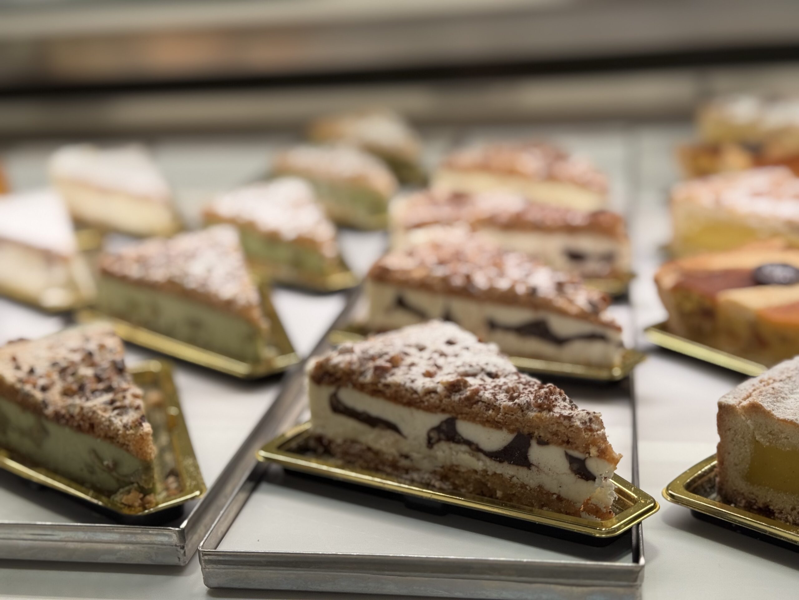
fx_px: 1108
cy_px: 300
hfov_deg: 39.7
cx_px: 400
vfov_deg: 30.3
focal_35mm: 48
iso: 64
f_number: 1.78
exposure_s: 1/301
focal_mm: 6.76
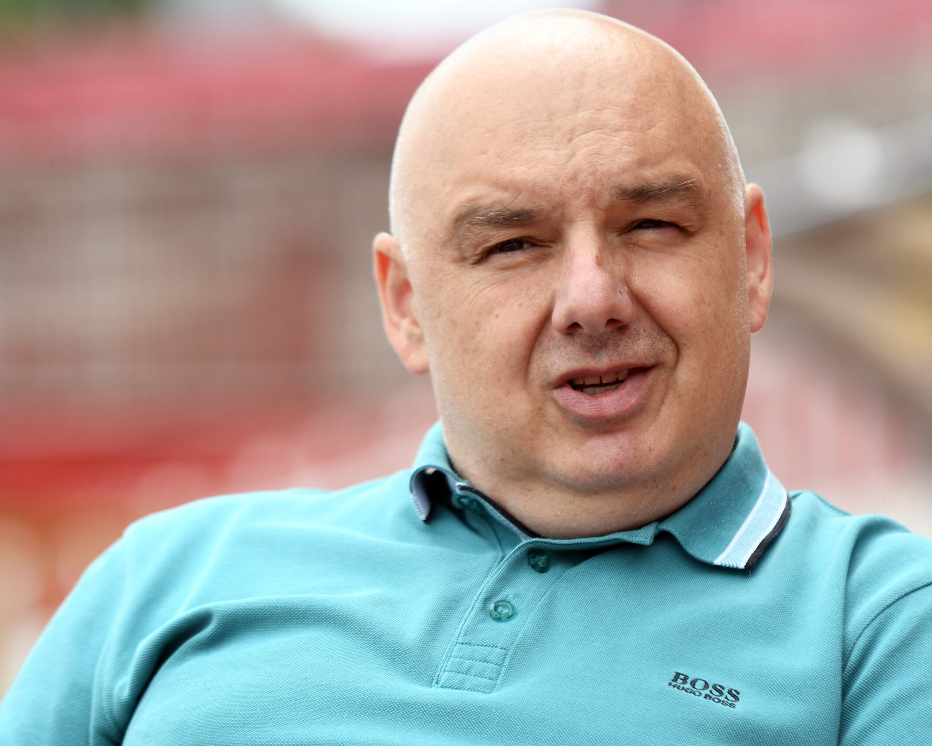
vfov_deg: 5.4
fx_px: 7945
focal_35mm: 288
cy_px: 373
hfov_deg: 6.7
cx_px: 528
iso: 200
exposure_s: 1/1250
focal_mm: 170
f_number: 4
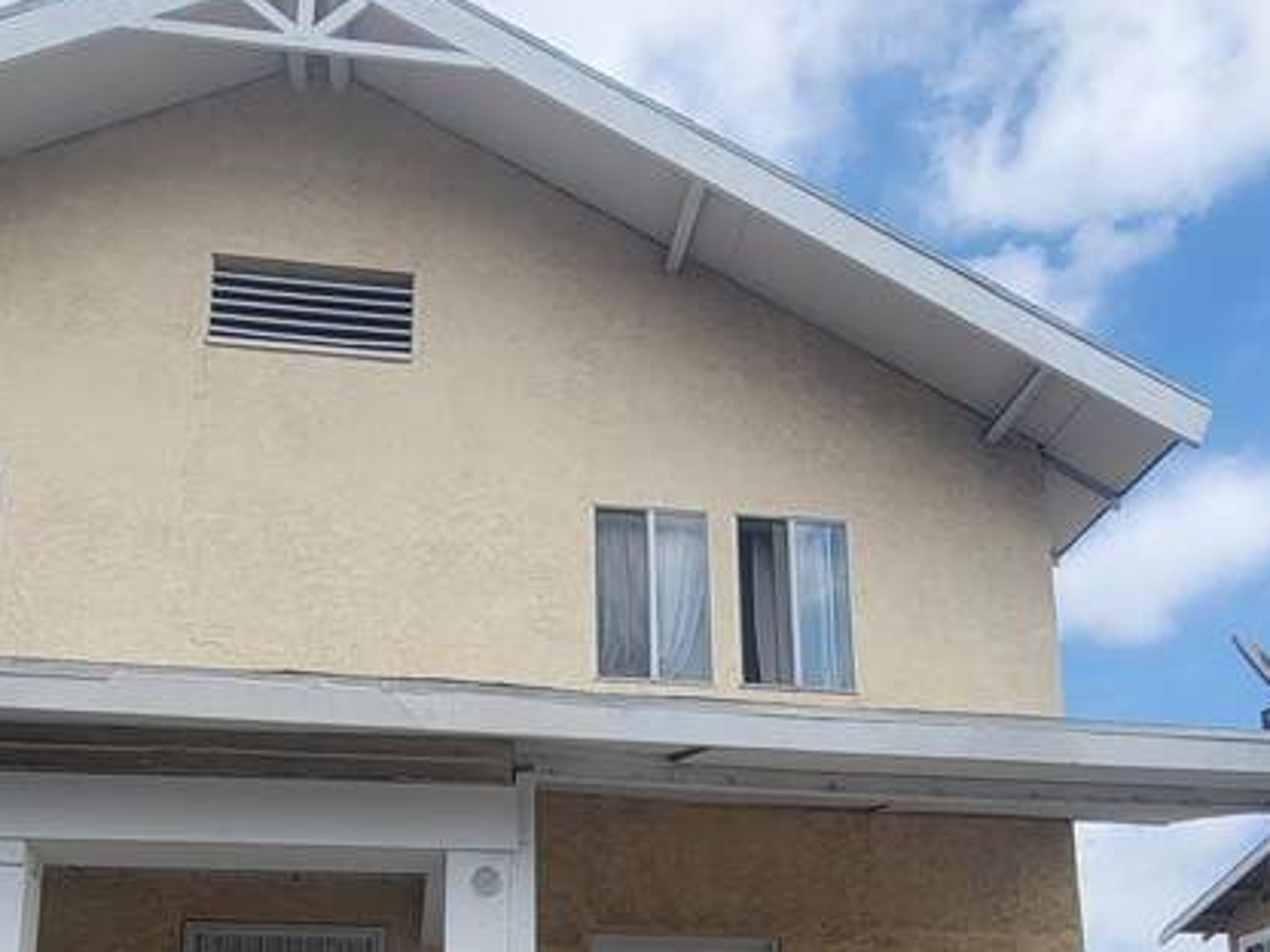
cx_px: 528
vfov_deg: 38.4
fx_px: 1174
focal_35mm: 32
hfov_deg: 56.5
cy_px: 986
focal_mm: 2.2
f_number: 2.2
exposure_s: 1/1262
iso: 50
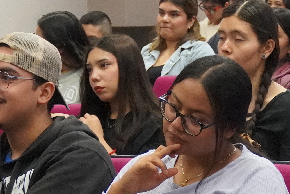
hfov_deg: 10.5
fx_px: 1563
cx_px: 281
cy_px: 153
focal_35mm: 194
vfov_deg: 7.1
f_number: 5
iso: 6400
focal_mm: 34
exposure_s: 1/160
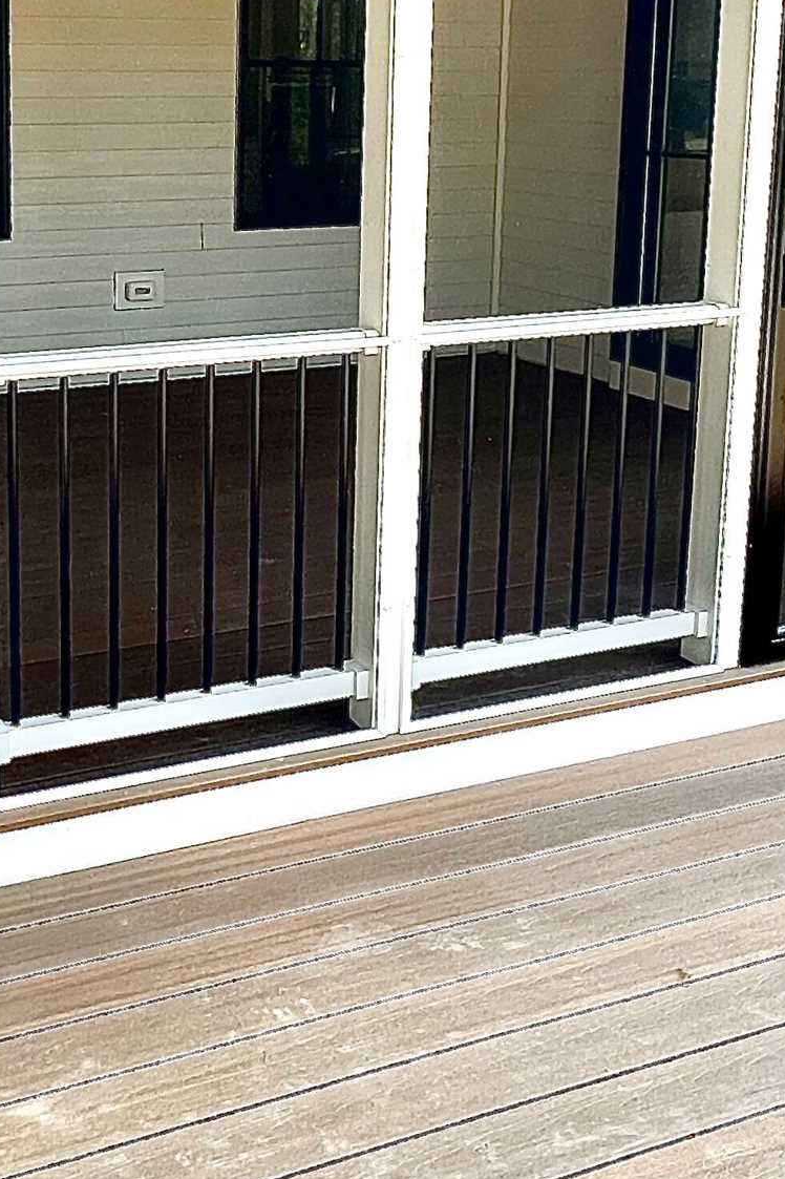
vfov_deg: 49.3
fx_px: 1211
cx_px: 90
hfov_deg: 34.1
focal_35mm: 37
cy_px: 260
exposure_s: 1/195
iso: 32
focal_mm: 1.57
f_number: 1.8
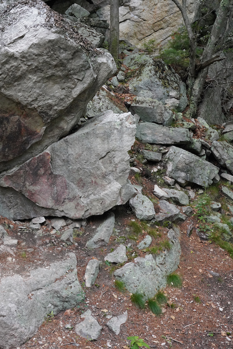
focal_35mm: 41
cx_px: 63
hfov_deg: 32.1
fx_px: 398
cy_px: 185
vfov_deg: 47.4
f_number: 10
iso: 3200
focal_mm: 26
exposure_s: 1/125
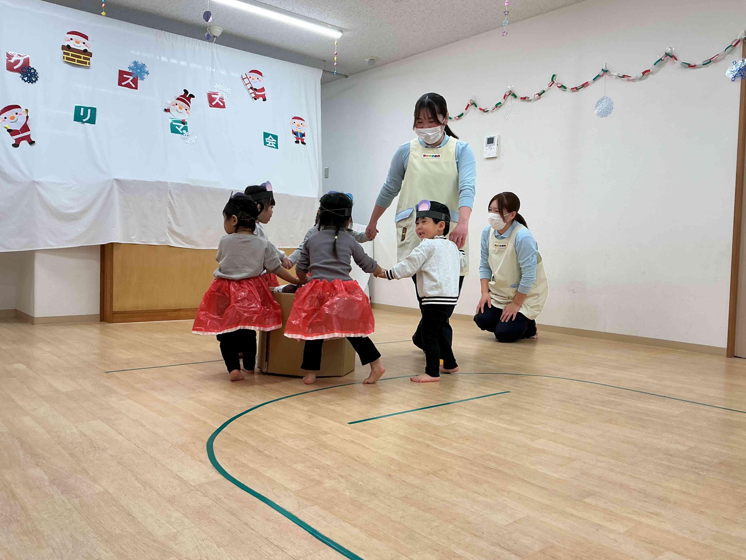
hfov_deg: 61.7
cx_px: 373
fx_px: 625
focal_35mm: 29
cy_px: 280
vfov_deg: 48.2
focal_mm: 3
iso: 25
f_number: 1.8
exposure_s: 1/100
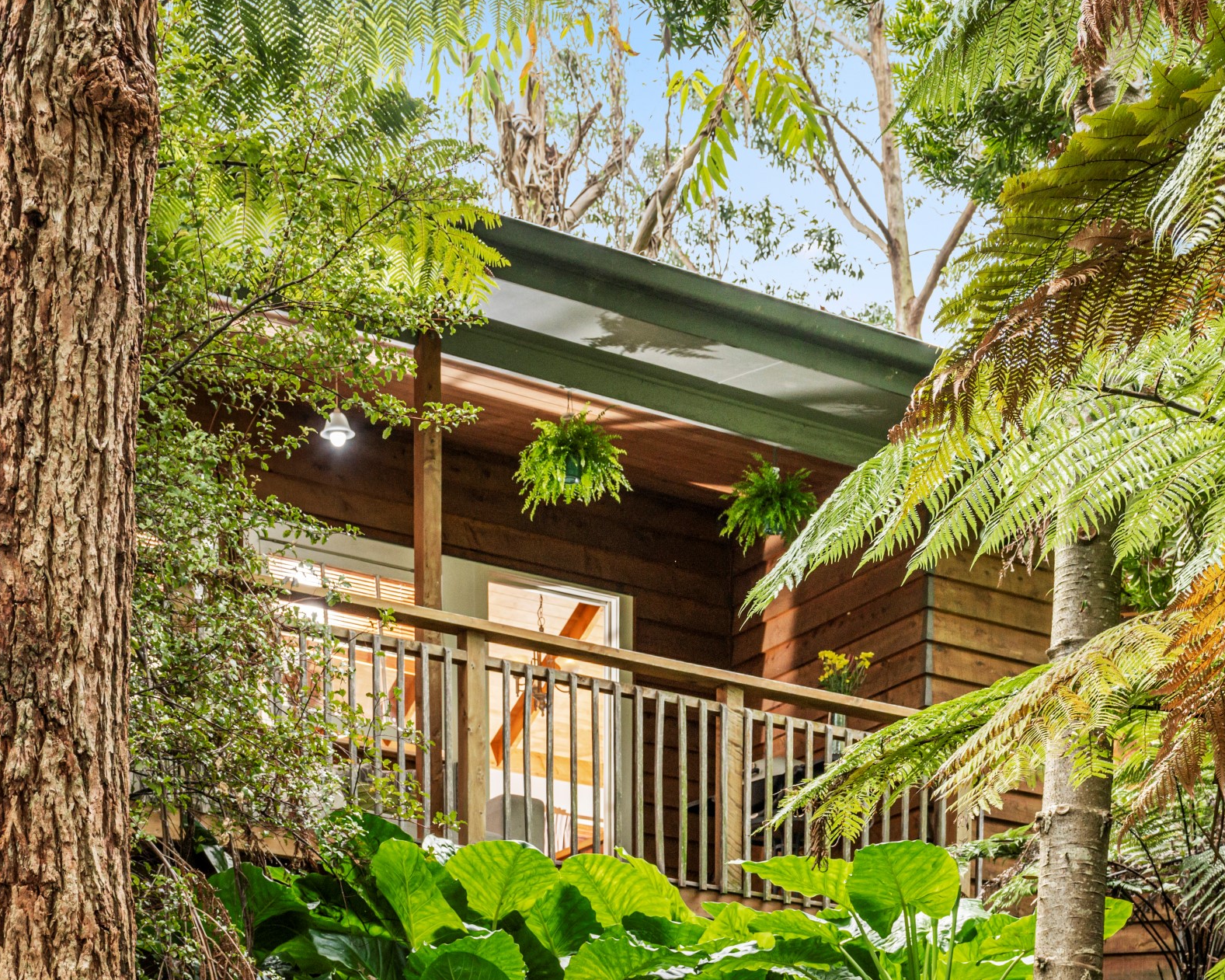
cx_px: 729
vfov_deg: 21.3
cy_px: 493
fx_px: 2610
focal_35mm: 72
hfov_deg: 26.4
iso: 800
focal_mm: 42
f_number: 7.1
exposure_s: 1/160
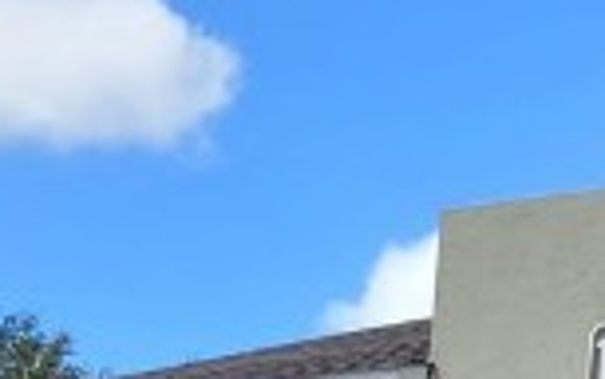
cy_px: 821
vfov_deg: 6.9
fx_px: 3037
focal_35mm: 184
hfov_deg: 9.9
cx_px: 1463
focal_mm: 5.4
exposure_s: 1/1406
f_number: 1.8
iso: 40
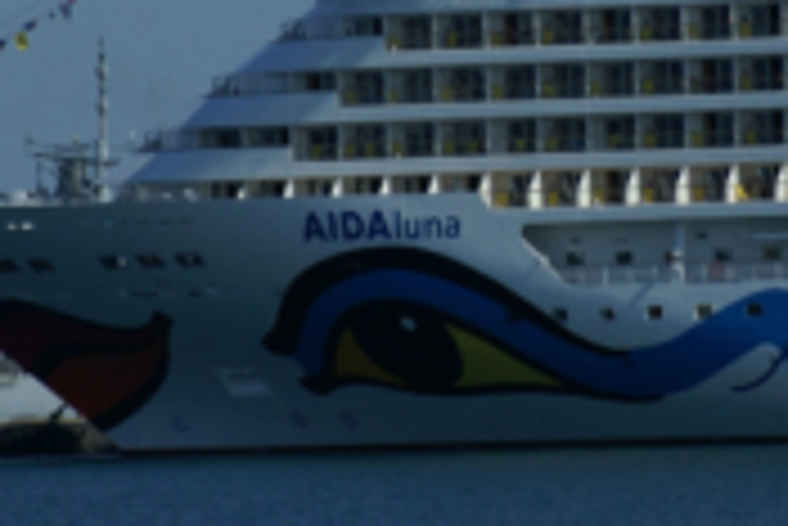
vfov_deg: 2.2
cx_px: 608
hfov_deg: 3.3
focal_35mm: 615
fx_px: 13472
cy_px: 63
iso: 100
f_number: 11
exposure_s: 1/400
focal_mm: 160
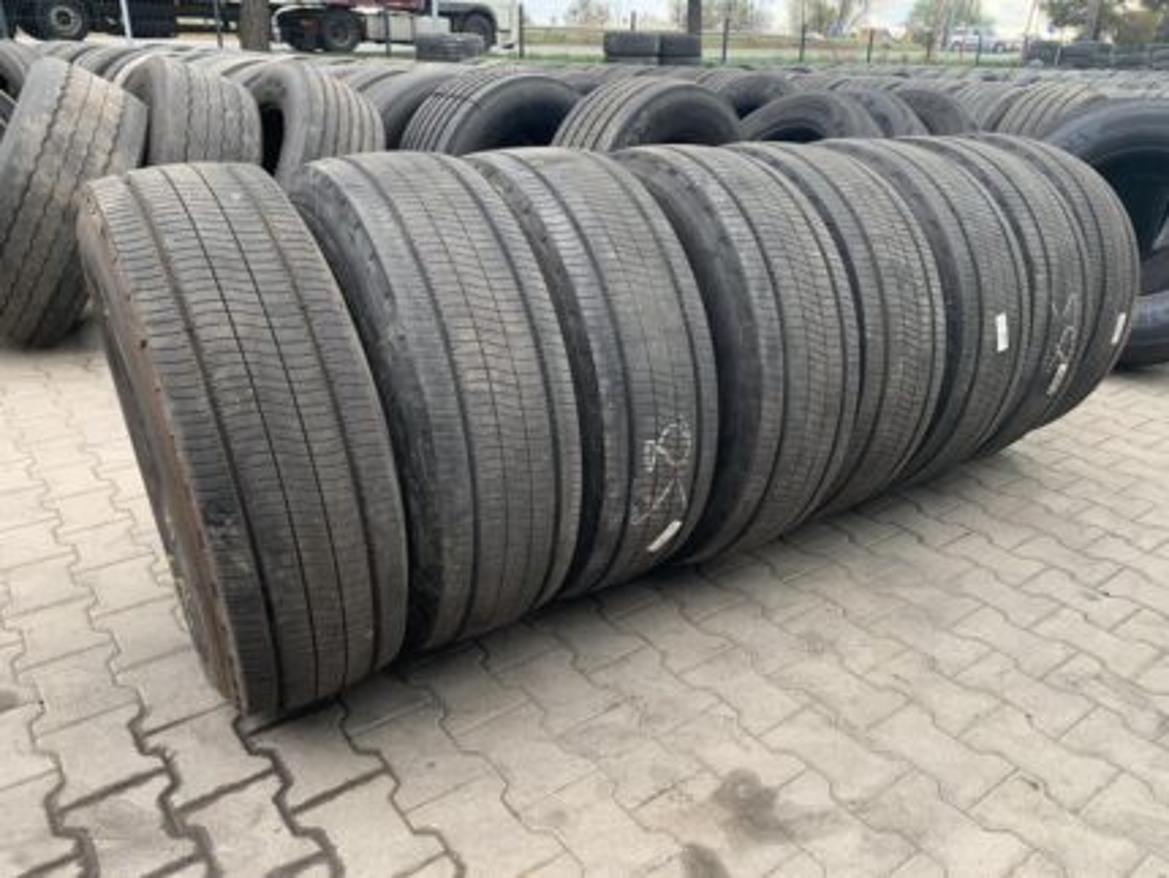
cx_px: 584
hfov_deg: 67.3
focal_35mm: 26
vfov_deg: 53.1
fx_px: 879
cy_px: 439
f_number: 1.8
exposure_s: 1/121
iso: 40
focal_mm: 4.25
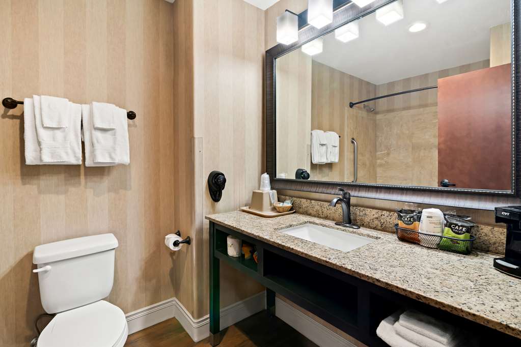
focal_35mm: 16
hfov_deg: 96.7
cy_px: 174
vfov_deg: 73.7
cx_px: 260
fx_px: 232
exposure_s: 1.6
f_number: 10
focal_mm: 16
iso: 160
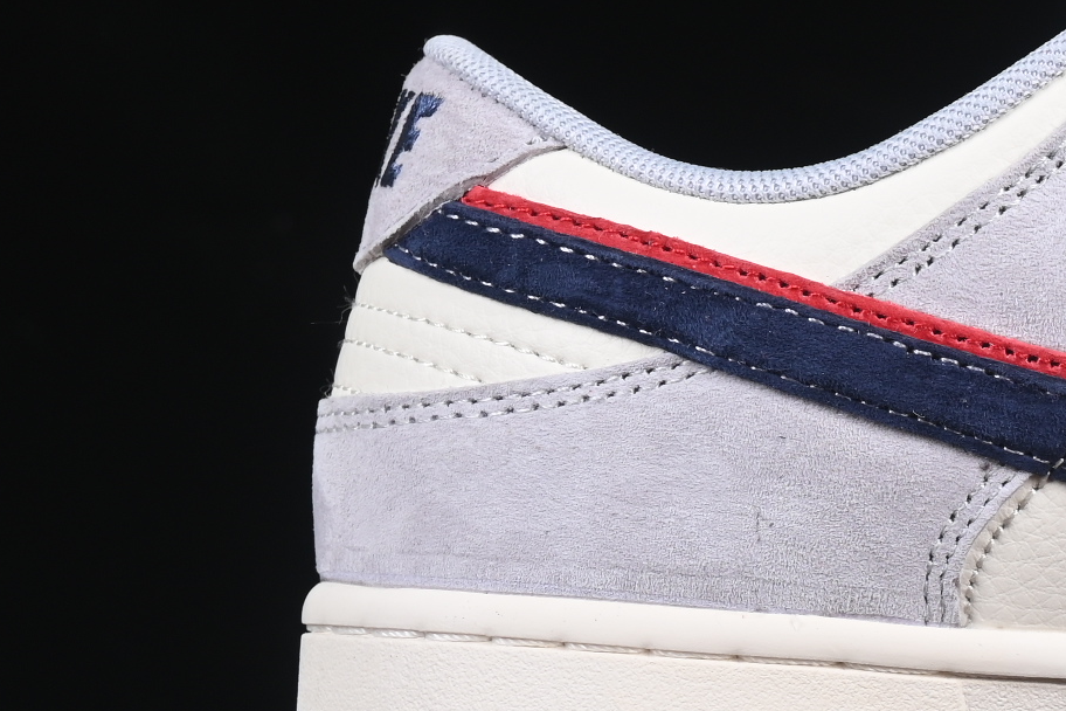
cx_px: 1460
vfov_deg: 6.0
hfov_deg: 8.8
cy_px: 185
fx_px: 6780
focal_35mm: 229
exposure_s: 1/80
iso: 160
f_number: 8
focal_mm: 50
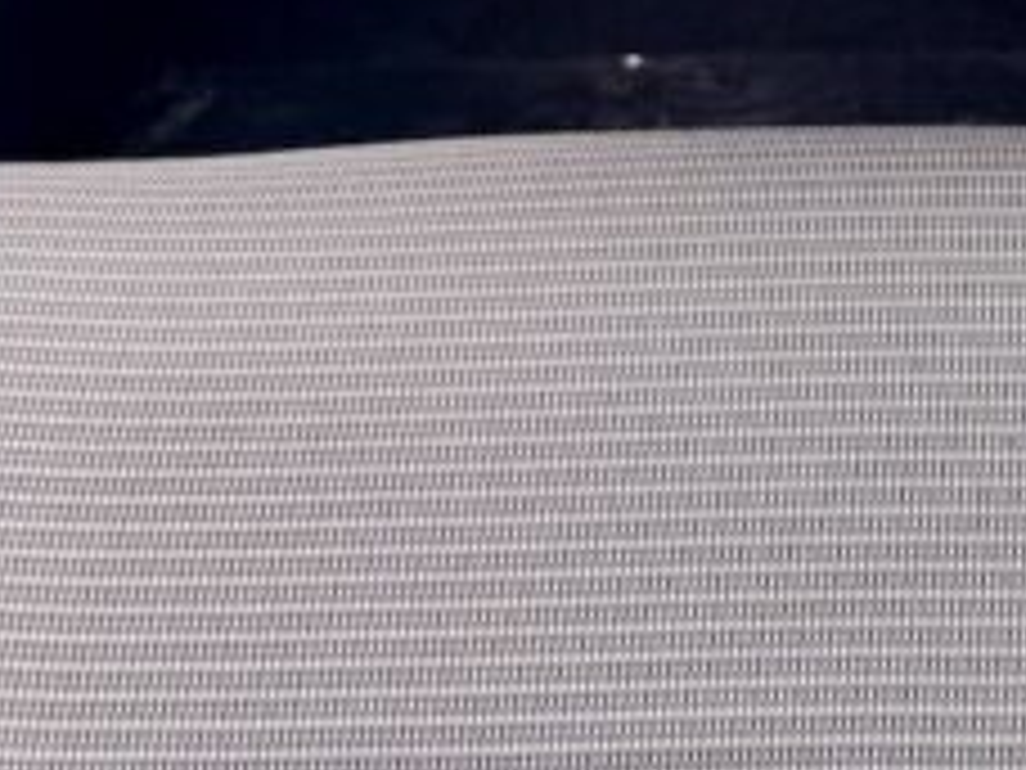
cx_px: 1184
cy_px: -919
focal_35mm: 108
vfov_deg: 11.8
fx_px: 3201
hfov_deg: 17.5
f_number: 1.78
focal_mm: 6.76
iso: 64
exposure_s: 1/173
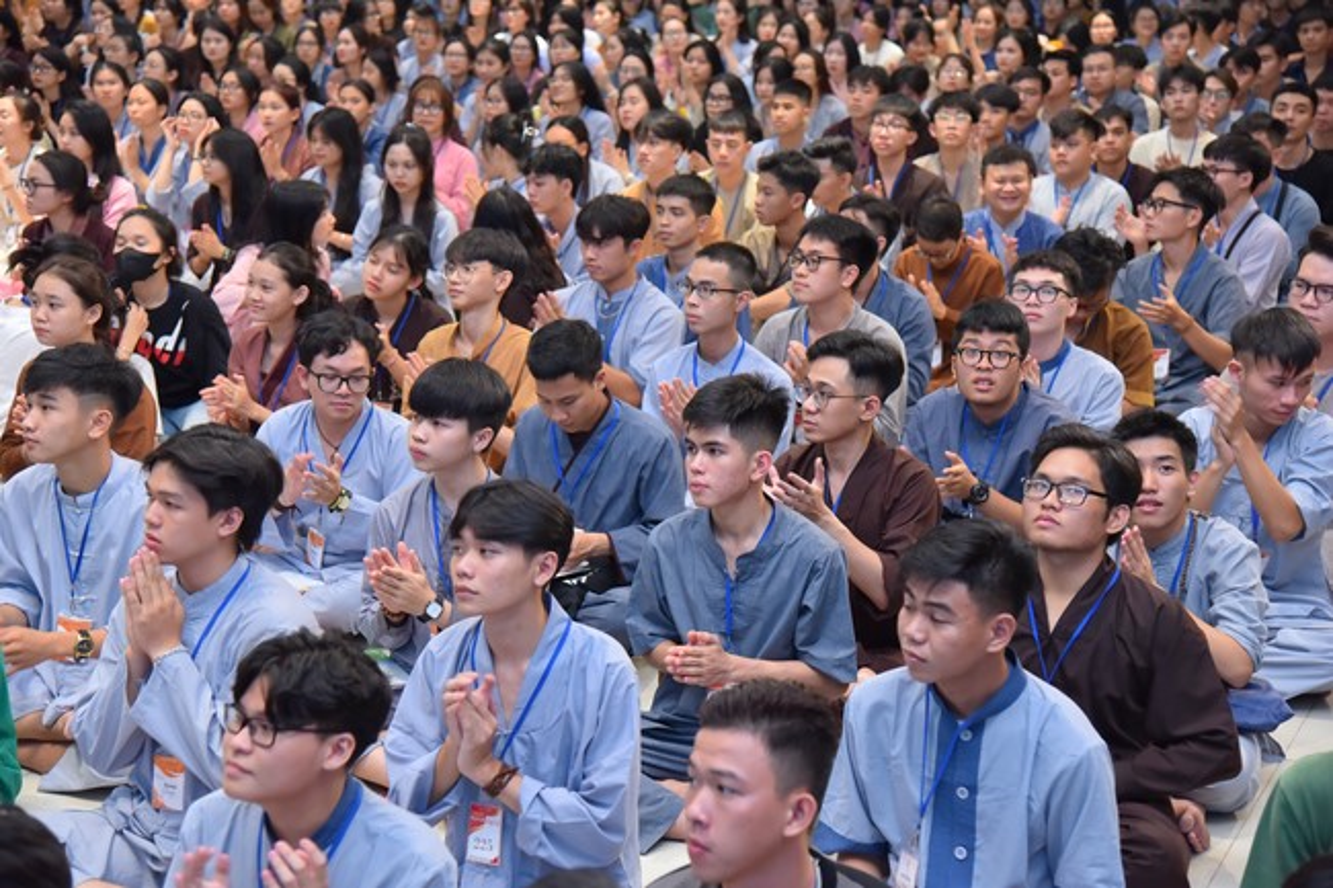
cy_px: 444
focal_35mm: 66
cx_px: 666
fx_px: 2443
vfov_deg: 20.6
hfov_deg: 30.5
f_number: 4.5
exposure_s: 1/100
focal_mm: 66
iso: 1250
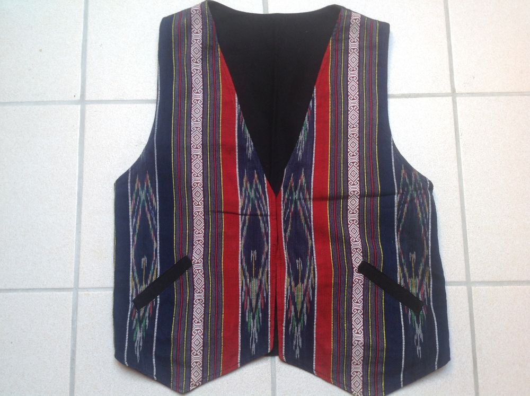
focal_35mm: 35
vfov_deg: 40.6
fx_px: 535
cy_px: 198
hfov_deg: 52.7
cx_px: 265
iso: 50
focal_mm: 4.28
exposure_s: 1/15
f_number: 2.4
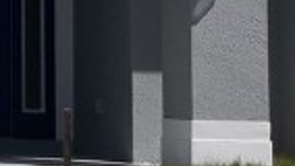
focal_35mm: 220
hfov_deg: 8.9
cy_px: -147
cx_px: -401
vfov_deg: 5.4
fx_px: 1722
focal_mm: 3.7
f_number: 1.7
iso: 40
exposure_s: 1/3484
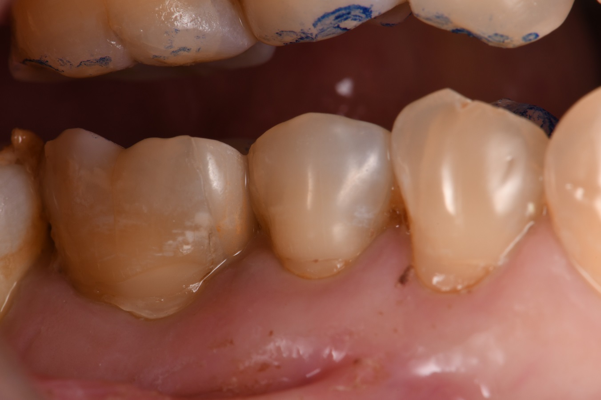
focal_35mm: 157
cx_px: 300
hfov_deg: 13.1
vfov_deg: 8.7
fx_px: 2620
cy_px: 200
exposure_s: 1/160
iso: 200
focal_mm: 105
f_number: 32
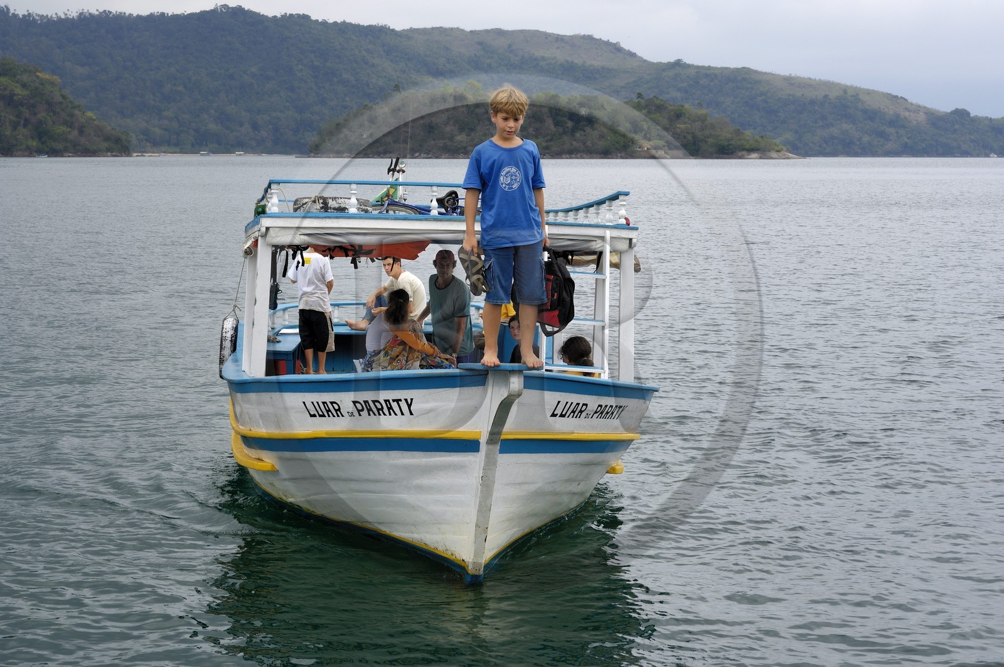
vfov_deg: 20.1
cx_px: 502
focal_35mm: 68
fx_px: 1880
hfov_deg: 29.9
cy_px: 334
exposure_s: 1/160
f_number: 8.5
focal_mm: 45
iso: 100
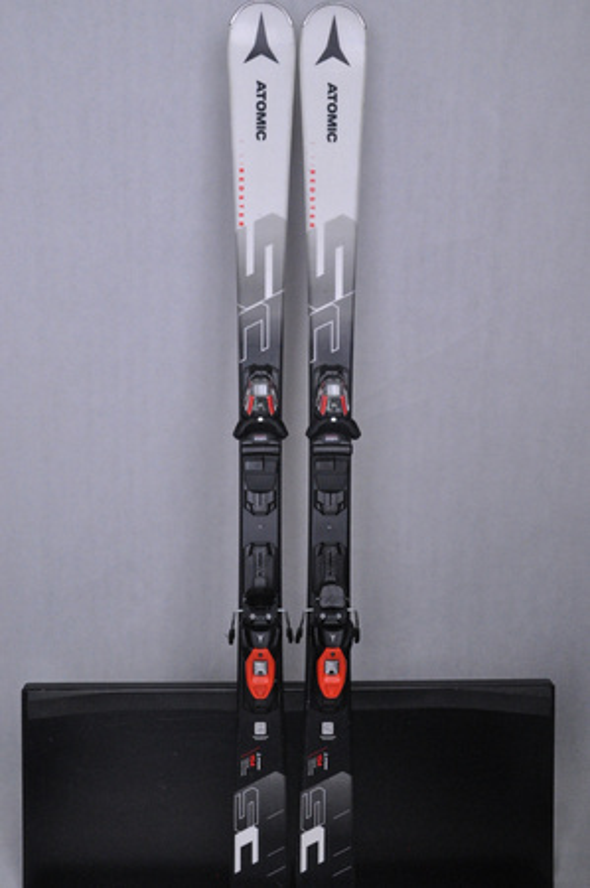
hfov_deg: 35.4
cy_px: 444
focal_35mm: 38
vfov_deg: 51.3
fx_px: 924
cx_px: 295
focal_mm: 25
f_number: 9.5
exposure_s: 1/125
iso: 3200
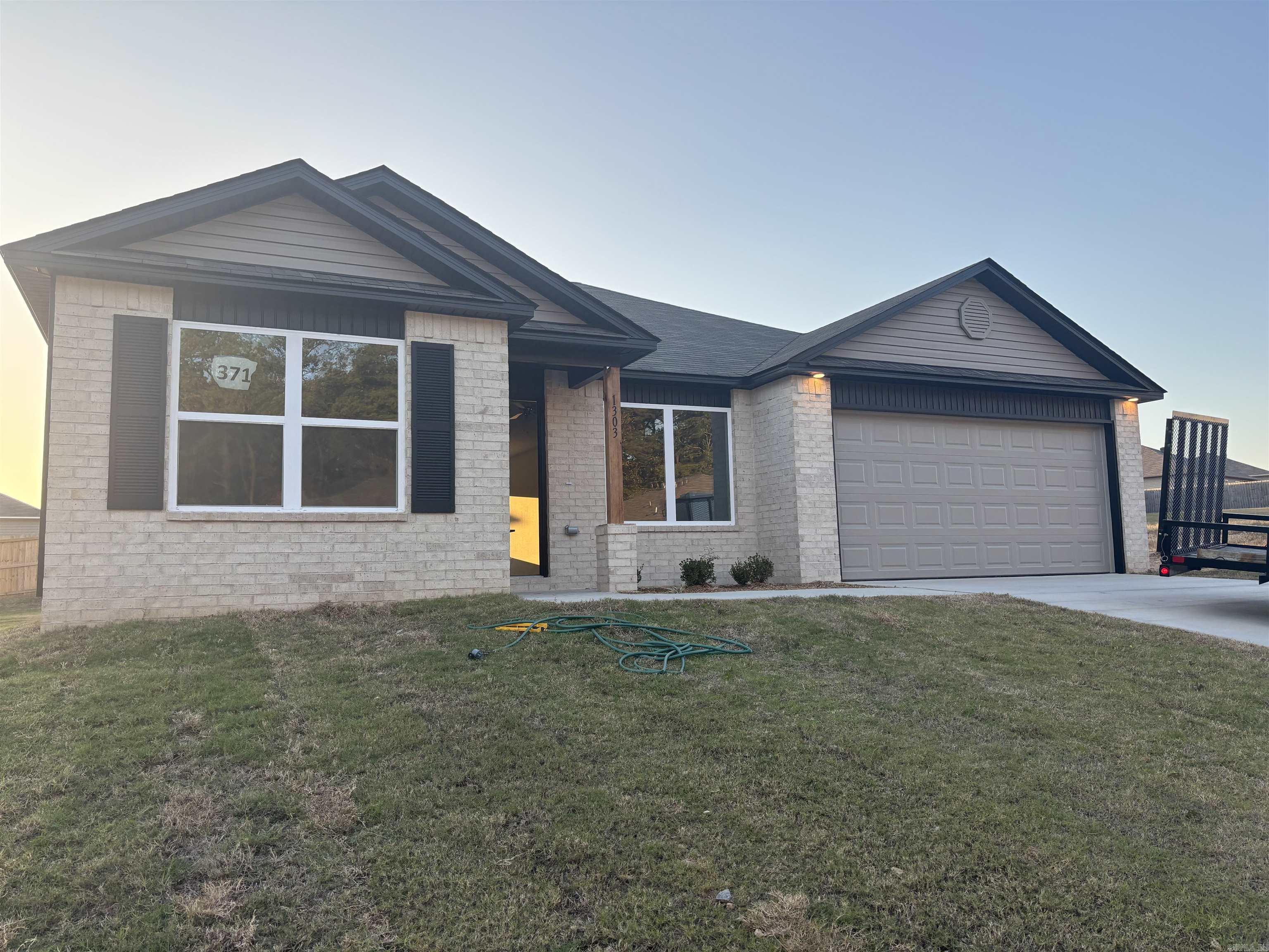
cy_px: 476
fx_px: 953
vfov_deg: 53.1
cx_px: 634
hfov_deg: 67.3
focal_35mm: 26
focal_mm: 5.96
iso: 50
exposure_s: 1/722
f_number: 1.6
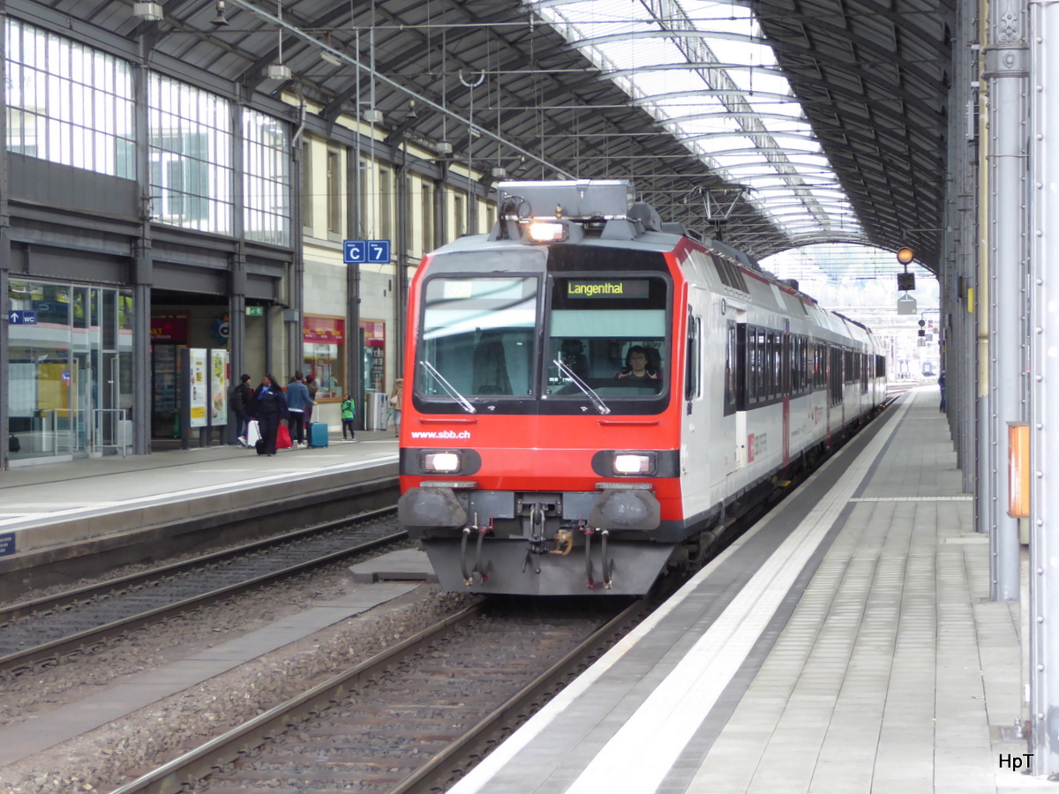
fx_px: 2600
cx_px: 530
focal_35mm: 85
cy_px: 397
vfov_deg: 17.4
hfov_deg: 23.0
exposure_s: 1/60
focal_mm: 14.1
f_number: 4.7
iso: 250
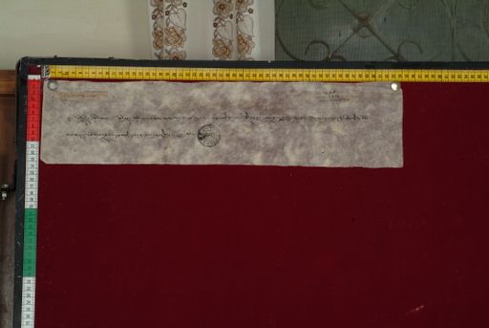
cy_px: 164
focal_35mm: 88
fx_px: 1204
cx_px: 244
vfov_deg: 15.5
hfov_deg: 23.0
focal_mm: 59
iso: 160
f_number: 16
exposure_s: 1/20
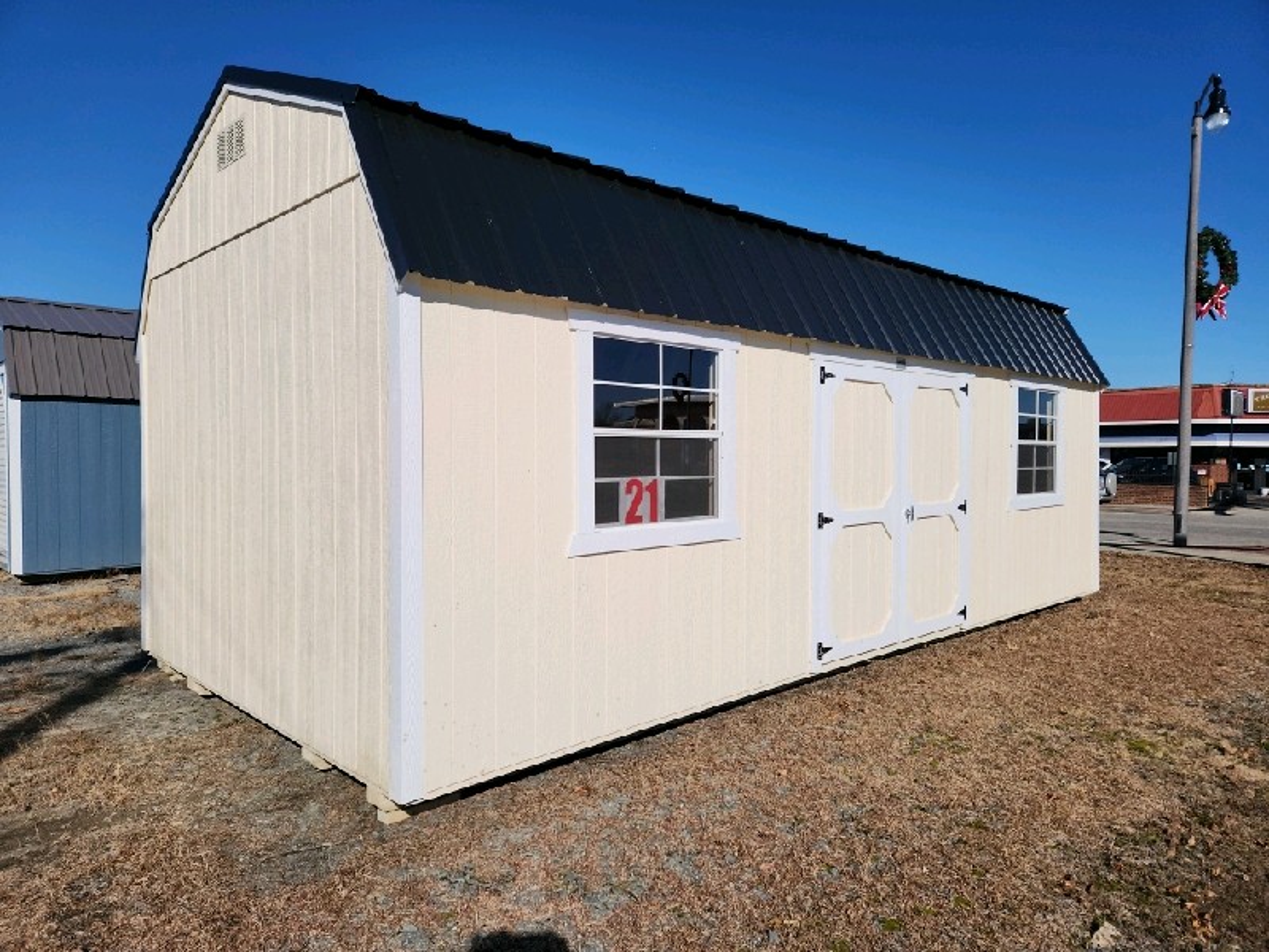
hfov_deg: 73.9
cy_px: 476
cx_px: 634
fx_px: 843
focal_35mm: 23
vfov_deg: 58.9
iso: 20
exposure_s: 1/5000
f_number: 1.8
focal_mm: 5.4
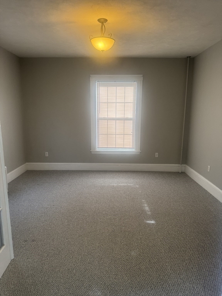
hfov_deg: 56.8
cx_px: 111
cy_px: 148
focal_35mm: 24
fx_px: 205
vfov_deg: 71.6
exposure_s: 1/60
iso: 100
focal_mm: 6.76
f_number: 1.78
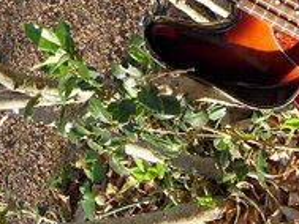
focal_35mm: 111
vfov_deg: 13.0
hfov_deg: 17.7
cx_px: 155
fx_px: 959
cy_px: -50
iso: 80
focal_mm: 5.8
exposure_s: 1/180
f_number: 2.8
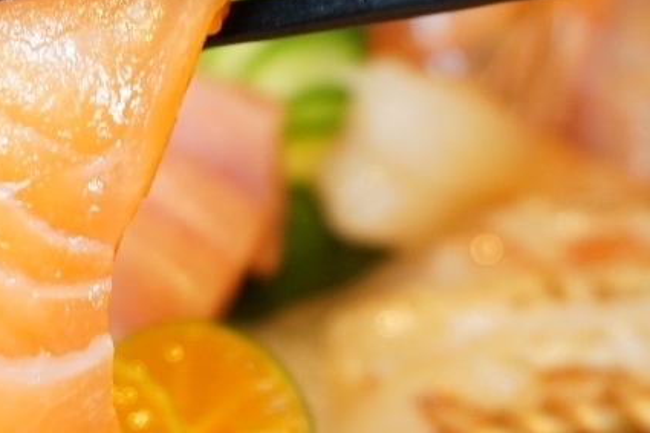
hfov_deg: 21.2
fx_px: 1696
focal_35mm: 94
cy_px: 246
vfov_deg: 14.5
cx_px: 64
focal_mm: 26
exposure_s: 1/60
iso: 640
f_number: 4.5
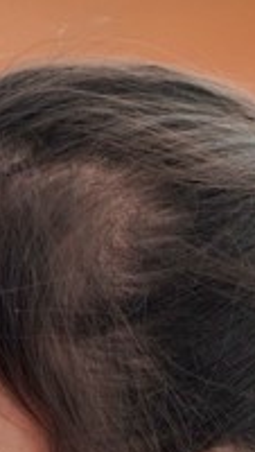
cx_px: -144
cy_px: 493
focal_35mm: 942
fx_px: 11285
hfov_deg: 1.3
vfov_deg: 2.3
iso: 1600
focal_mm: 200
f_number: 4
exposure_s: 1/250
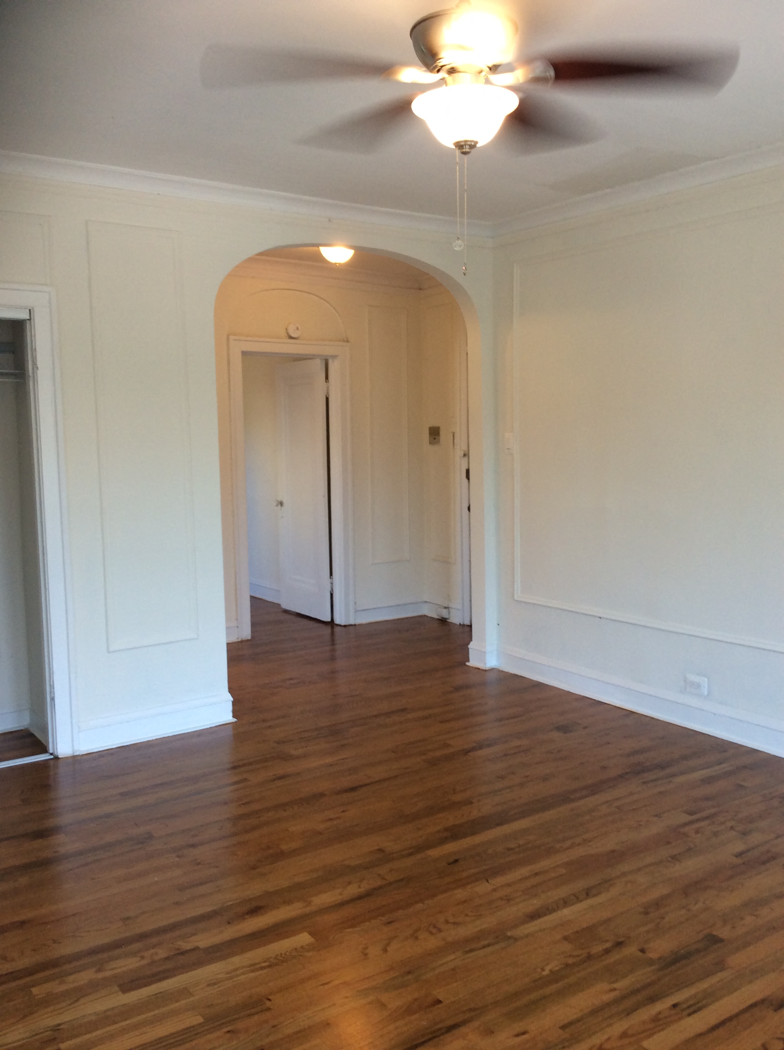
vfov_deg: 56.9
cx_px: 392
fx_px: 969
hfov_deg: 44.1
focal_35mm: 32
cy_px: 525
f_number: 2.4
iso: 40
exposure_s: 1/24
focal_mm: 3.3
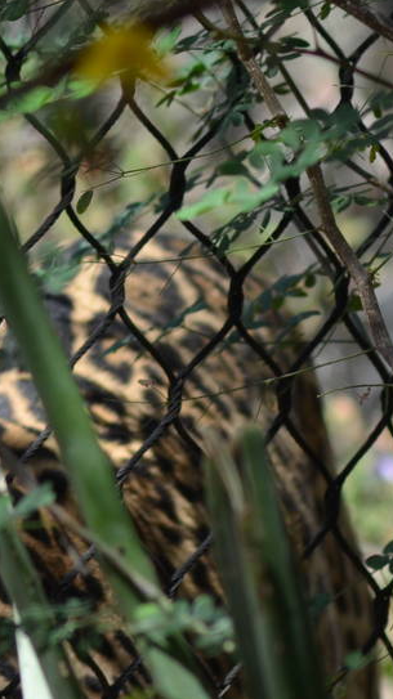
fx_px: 10293
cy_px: 565
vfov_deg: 3.9
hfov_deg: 2.2
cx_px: -66
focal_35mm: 555
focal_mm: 120
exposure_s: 1/500
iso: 200
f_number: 5.6
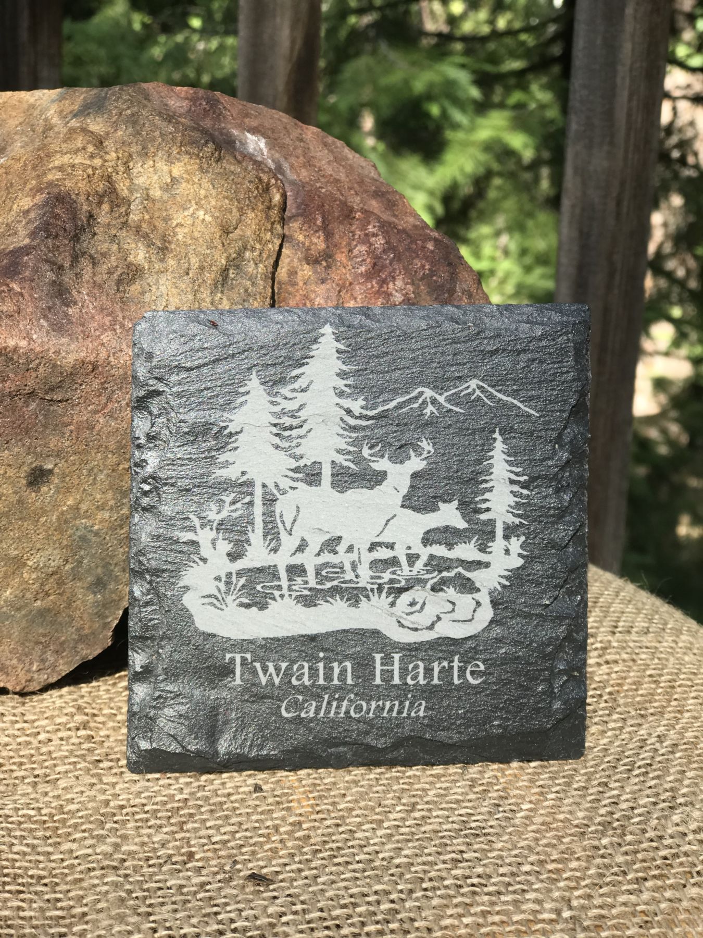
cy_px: 469
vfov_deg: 33.8
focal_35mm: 57
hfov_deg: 25.7
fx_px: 1543
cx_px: 352
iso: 20
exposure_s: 1/176
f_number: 2.8
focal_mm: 6.6
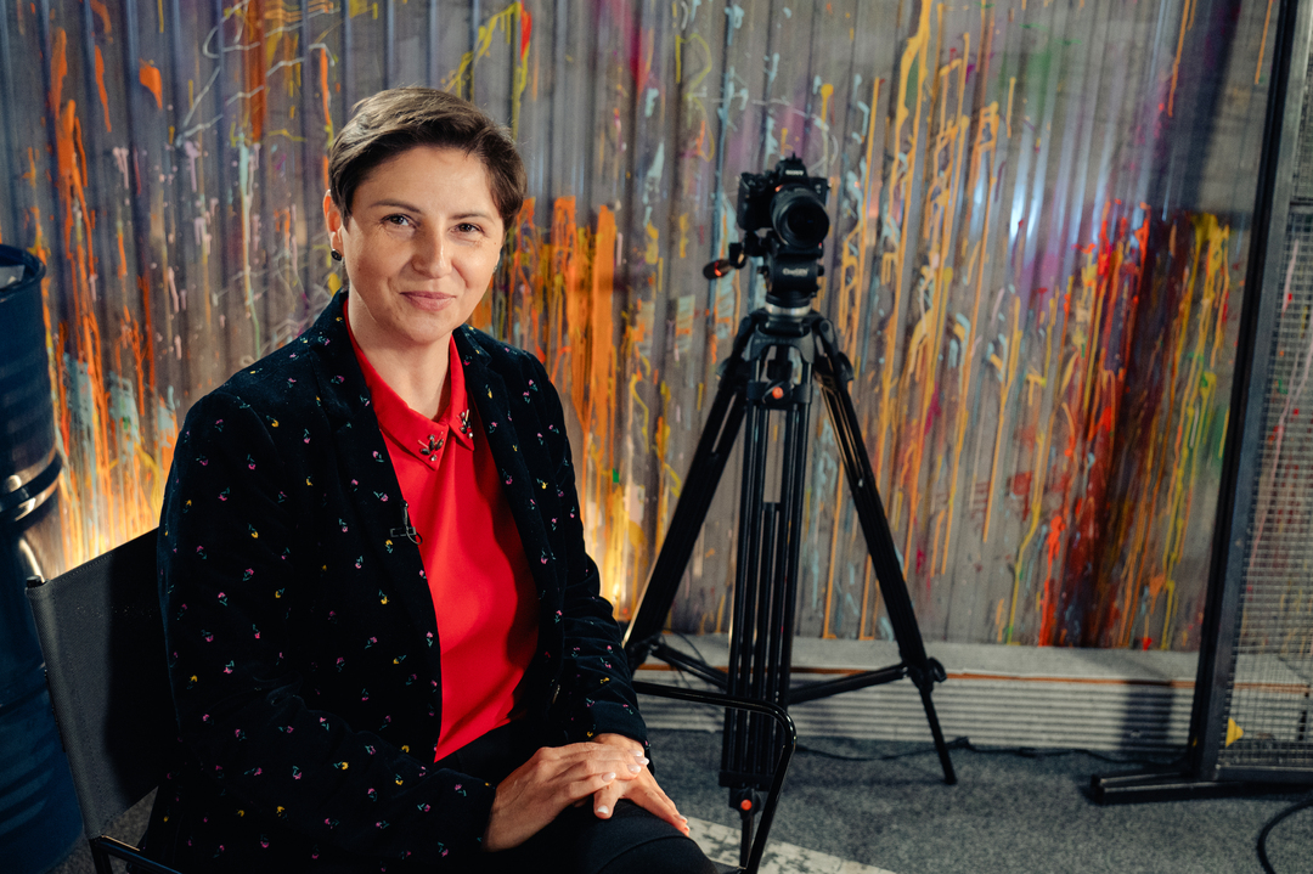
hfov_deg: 50.7
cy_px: 437
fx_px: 1385
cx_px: 656
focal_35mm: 38
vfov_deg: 35.0
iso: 3200
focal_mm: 38
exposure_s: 1/500
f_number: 4
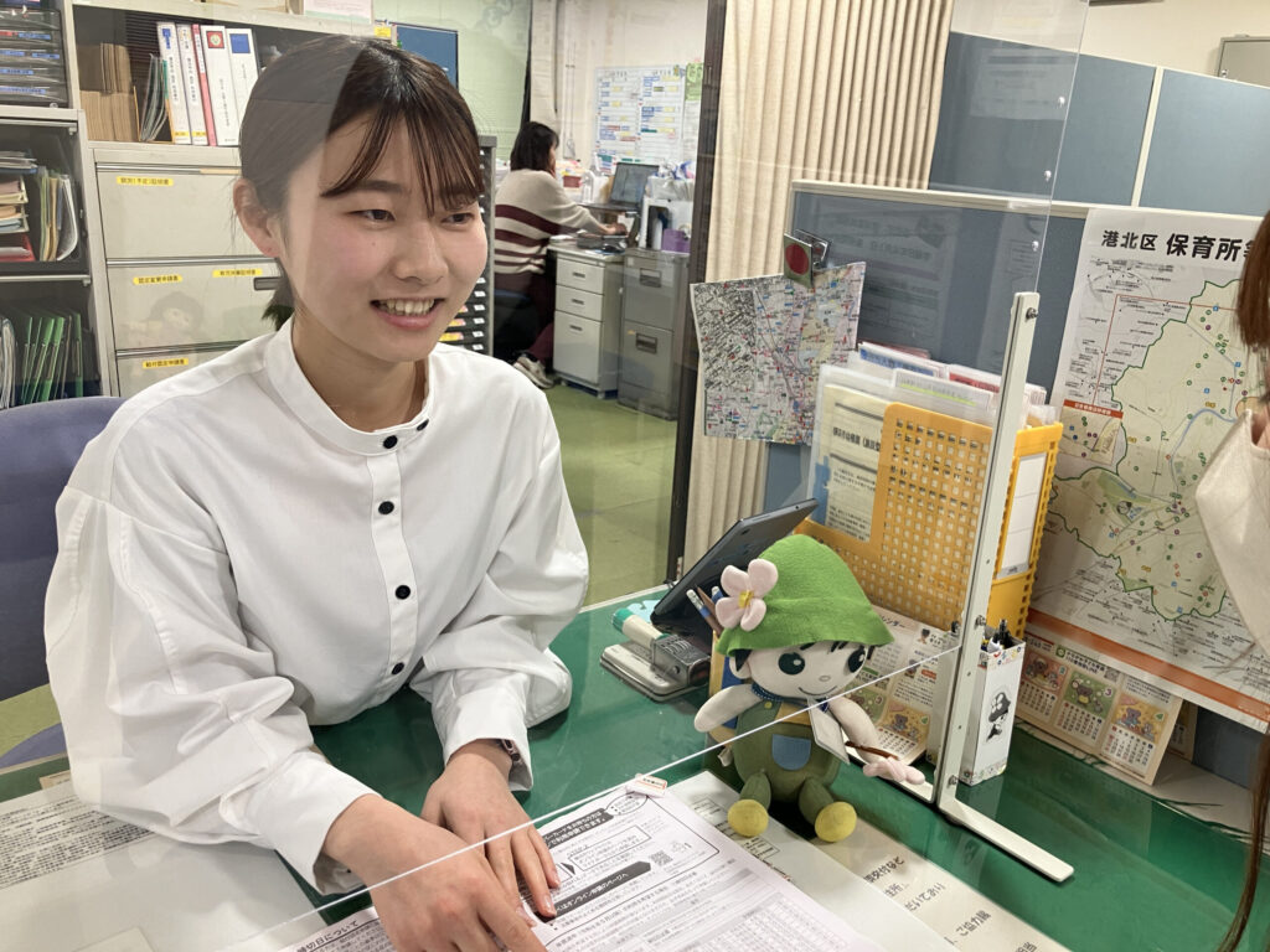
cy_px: 476
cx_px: 635
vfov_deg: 49.7
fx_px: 1027
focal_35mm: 28
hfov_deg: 63.4
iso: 50
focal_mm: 3.99
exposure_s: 1/50
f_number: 1.8
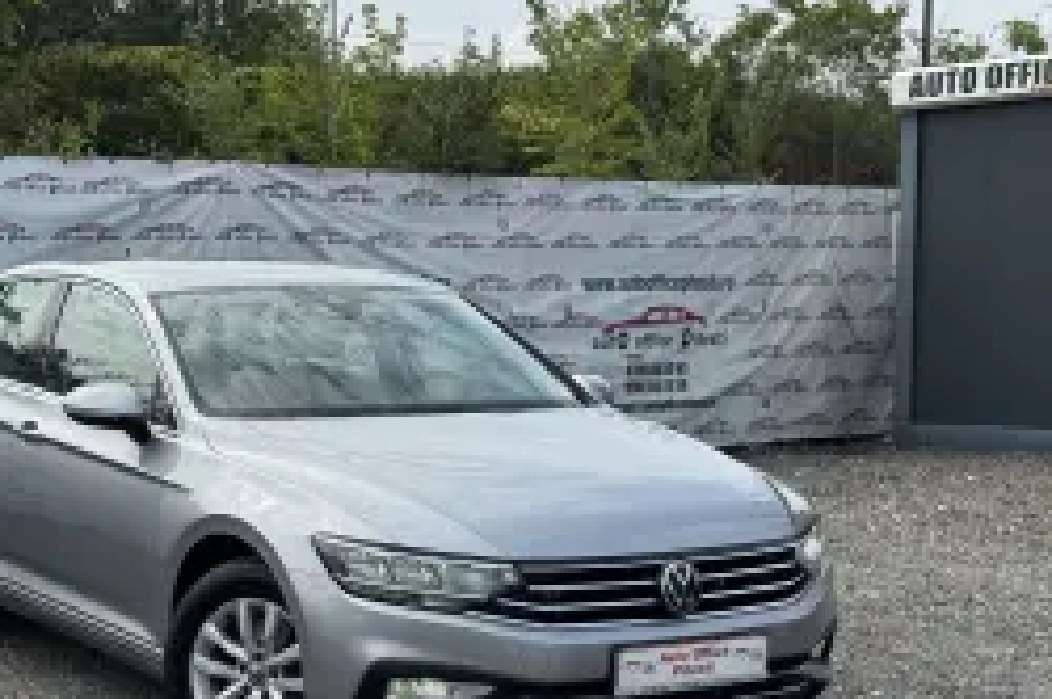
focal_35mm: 72
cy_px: 531
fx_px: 2101
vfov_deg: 18.7
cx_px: 362
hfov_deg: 28.0
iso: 64
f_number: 1.78
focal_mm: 6.76
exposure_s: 1/3610
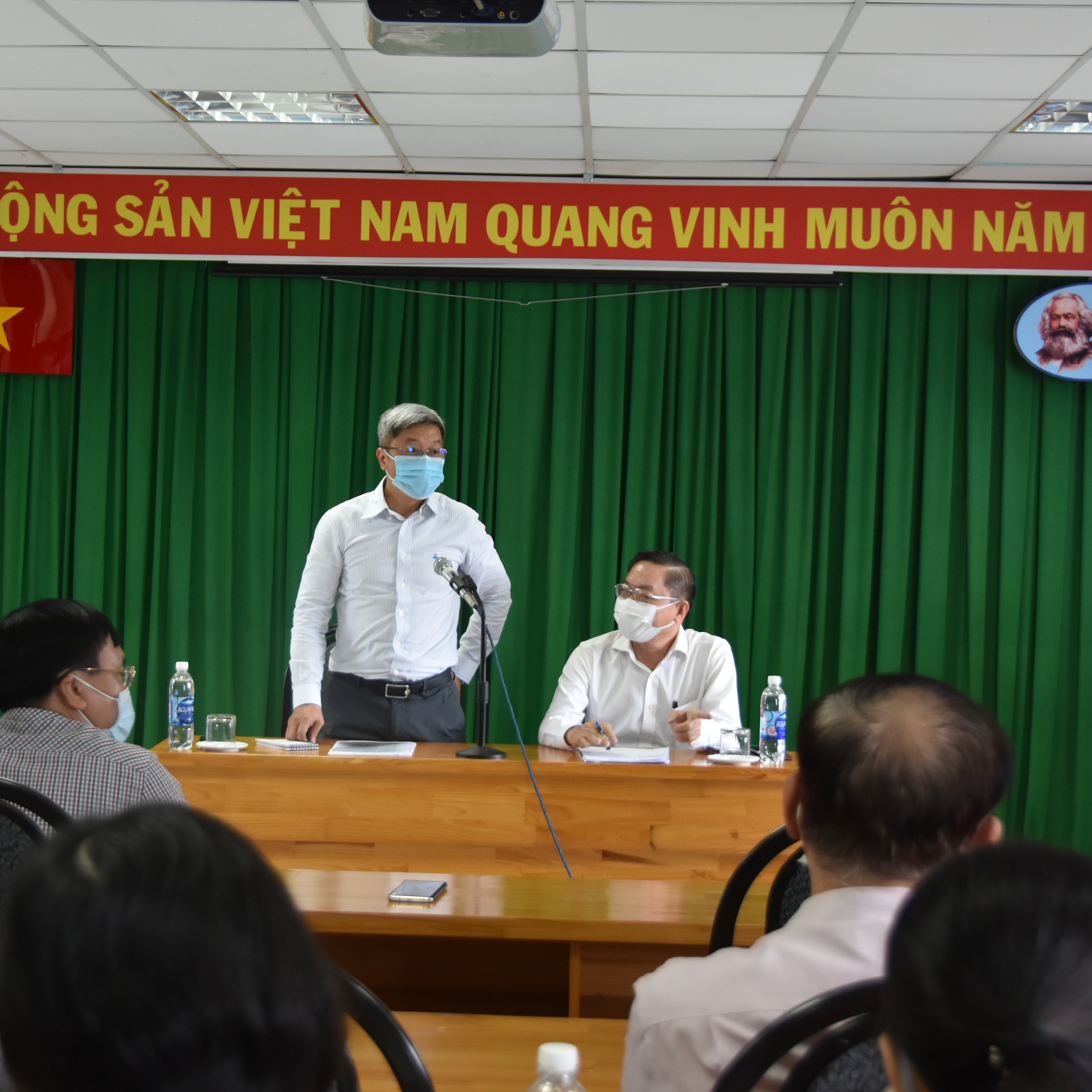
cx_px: 435
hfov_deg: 27.7
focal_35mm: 62
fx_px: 2213
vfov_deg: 27.7
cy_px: 540
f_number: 4.2
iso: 900
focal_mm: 32
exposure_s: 1/60
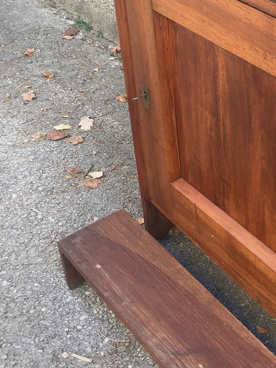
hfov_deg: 24.3
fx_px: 617
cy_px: 178
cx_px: 265
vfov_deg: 33.2
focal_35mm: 58
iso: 25
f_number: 2.2
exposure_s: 1/135
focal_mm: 4.15
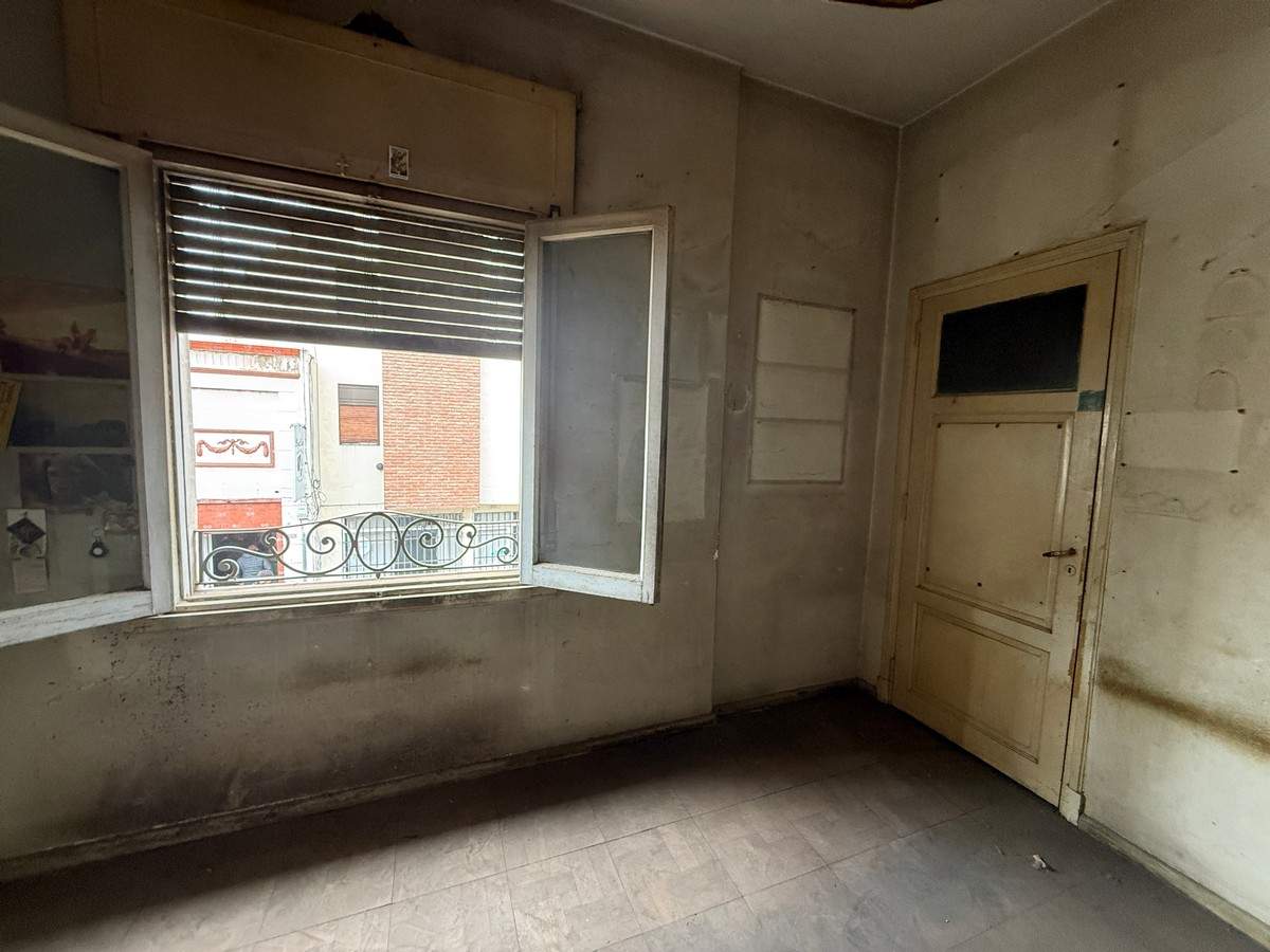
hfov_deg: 102.1
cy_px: 476
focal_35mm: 14
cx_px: 635
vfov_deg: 85.7
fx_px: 514
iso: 320
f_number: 2.2
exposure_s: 1/68
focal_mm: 2.22
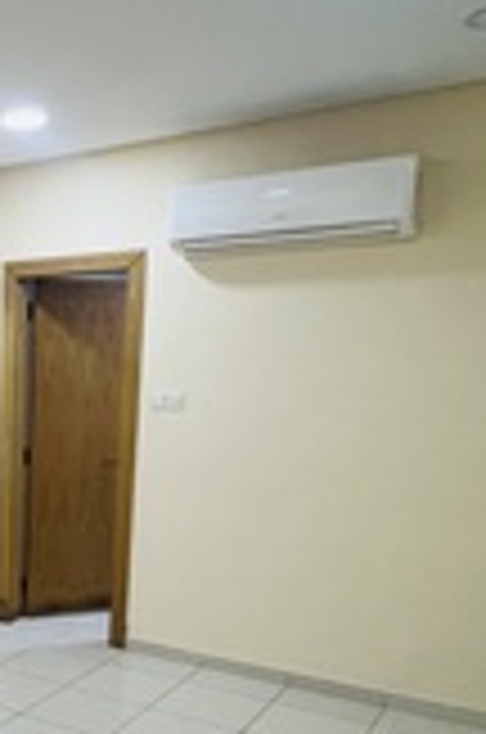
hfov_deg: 30.1
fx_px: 773
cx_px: -88
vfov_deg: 48.9
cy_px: 547
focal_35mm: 38
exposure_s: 1/100
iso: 250
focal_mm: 1.57
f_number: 1.8
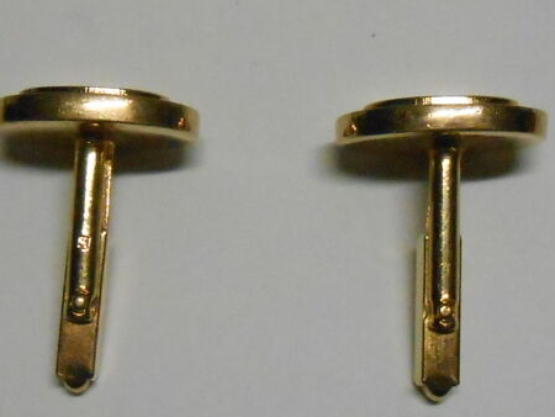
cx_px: 278
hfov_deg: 56.8
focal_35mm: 32
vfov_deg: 44.2
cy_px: 213
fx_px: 513
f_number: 3.8
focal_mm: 5.3
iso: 800
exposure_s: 1/80
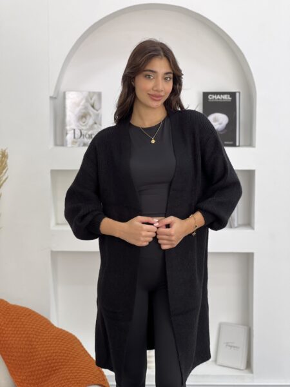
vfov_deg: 25.3
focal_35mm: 77
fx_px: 860
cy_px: 194
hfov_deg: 19.1
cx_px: 145
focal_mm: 9
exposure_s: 1/121
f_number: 2.8
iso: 125
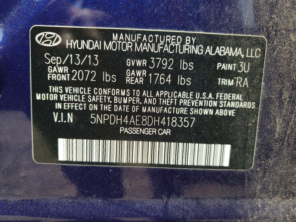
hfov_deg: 67.3
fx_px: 222
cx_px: 148
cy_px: 111
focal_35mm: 26
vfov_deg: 53.1
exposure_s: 1/909
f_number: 1.5
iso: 50
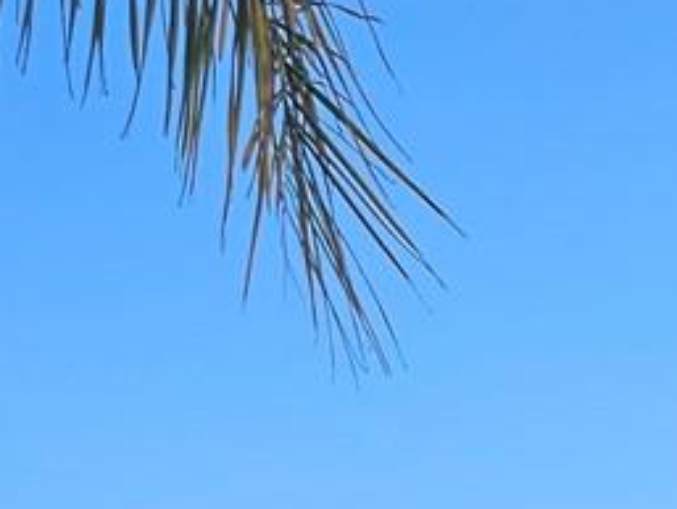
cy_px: 1524
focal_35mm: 143
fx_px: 2798
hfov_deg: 13.4
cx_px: 798
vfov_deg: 8.6
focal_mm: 5.4
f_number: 1.8
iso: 25
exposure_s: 1/575
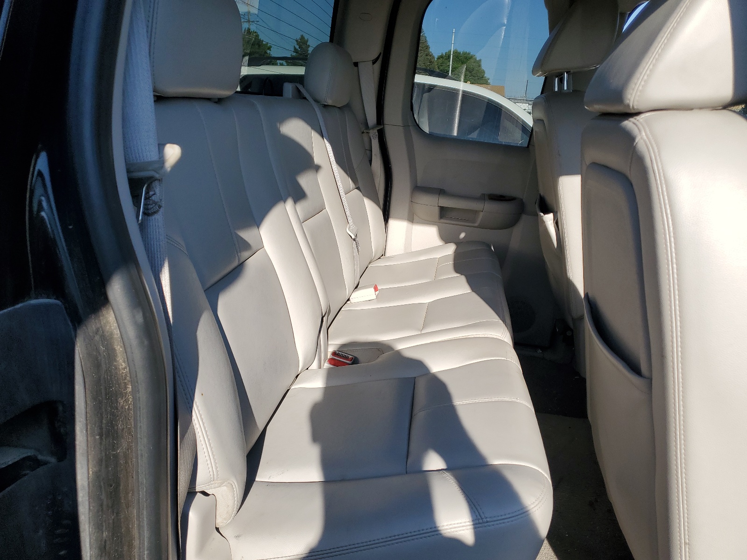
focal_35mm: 26
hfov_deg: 67.3
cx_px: 374
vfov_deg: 53.1
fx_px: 561
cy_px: 280
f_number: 1.5
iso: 50
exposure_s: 1/2000
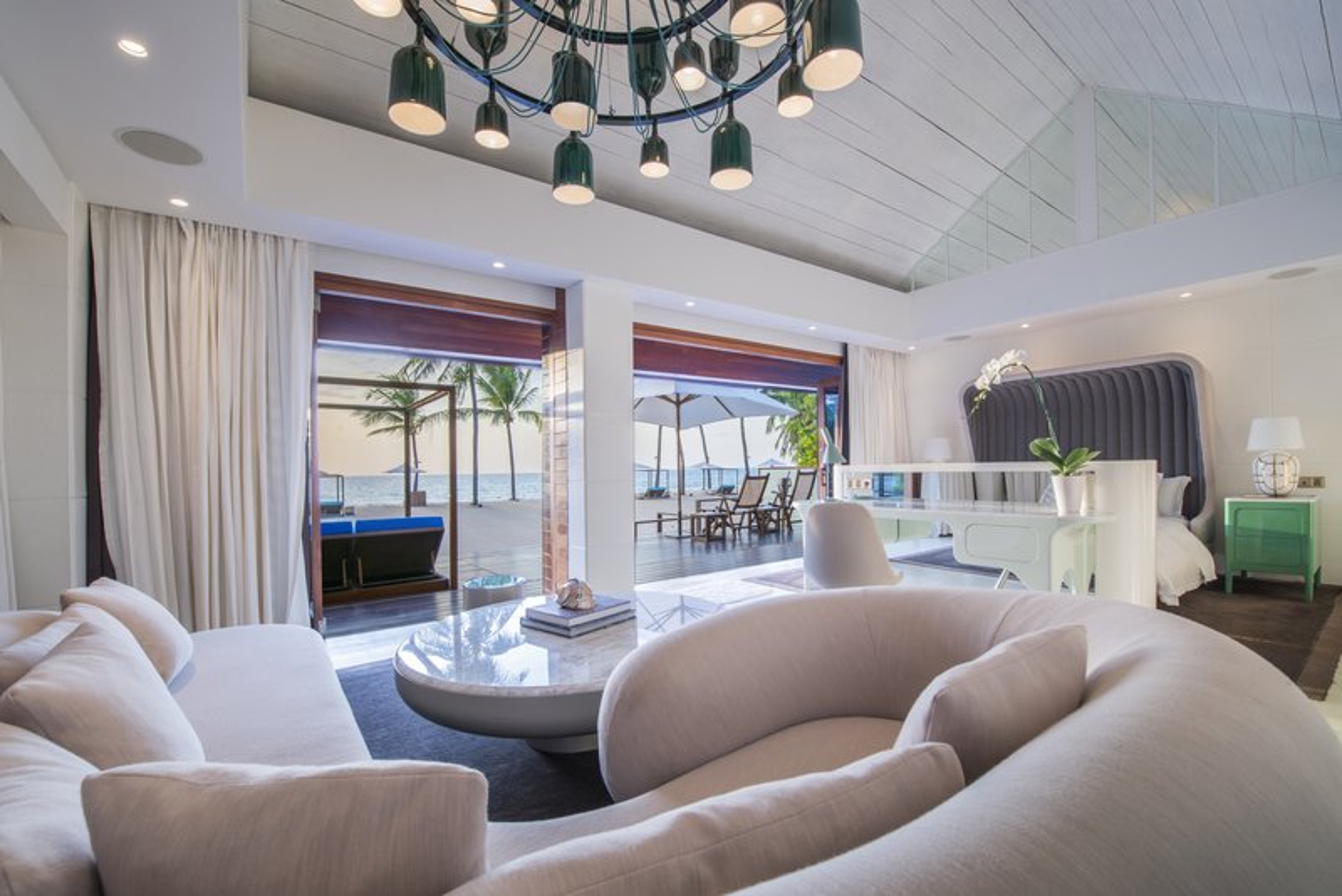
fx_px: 522
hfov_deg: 104.2
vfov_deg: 81.3
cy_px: 448
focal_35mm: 14
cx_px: 671
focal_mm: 14
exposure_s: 1/6
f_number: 14
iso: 200
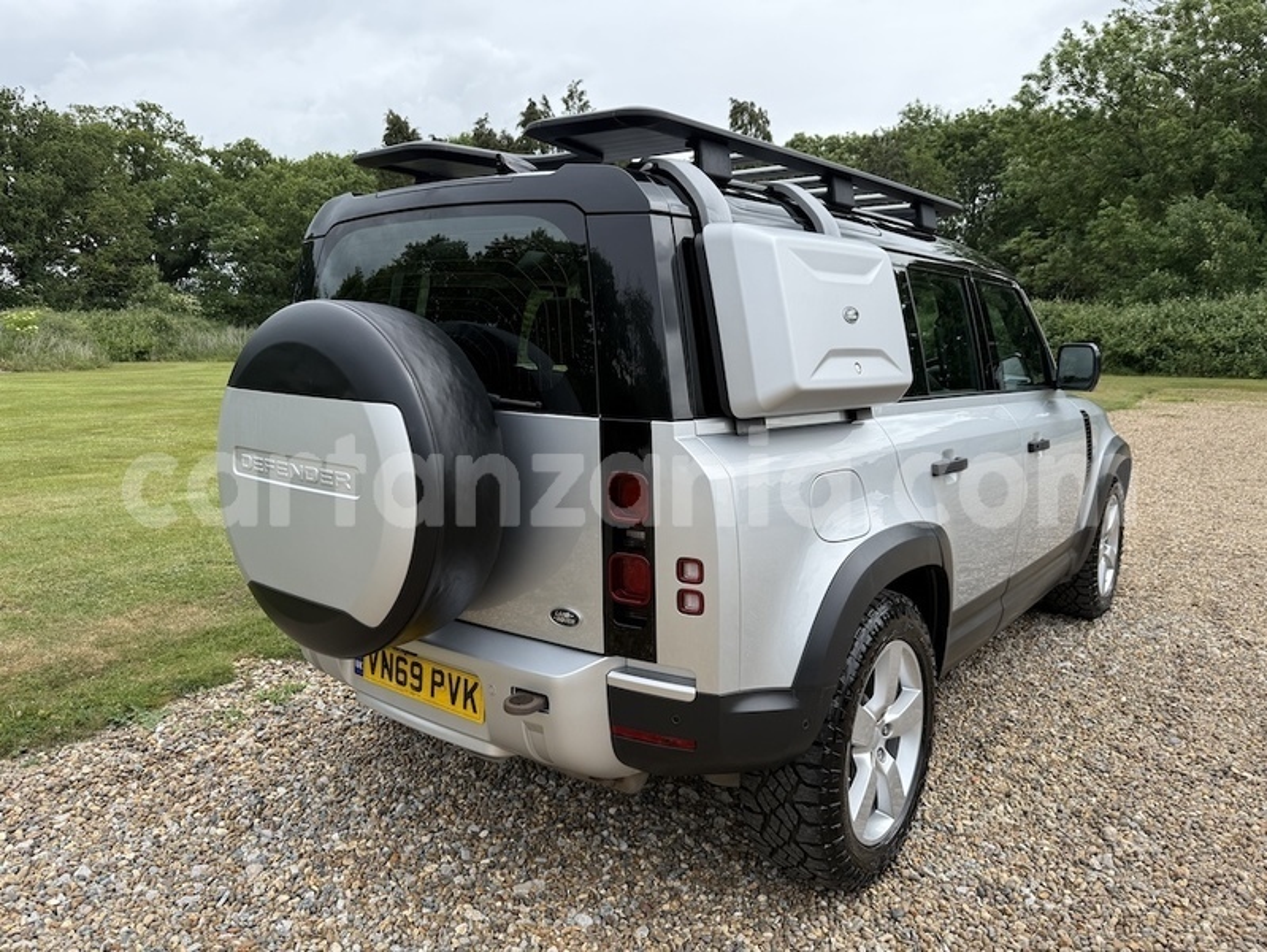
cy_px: 476
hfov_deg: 71.6
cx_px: 634
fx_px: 879
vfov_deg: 56.9
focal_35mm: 24
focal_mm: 6.76
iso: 80
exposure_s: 1/3145
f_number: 1.78
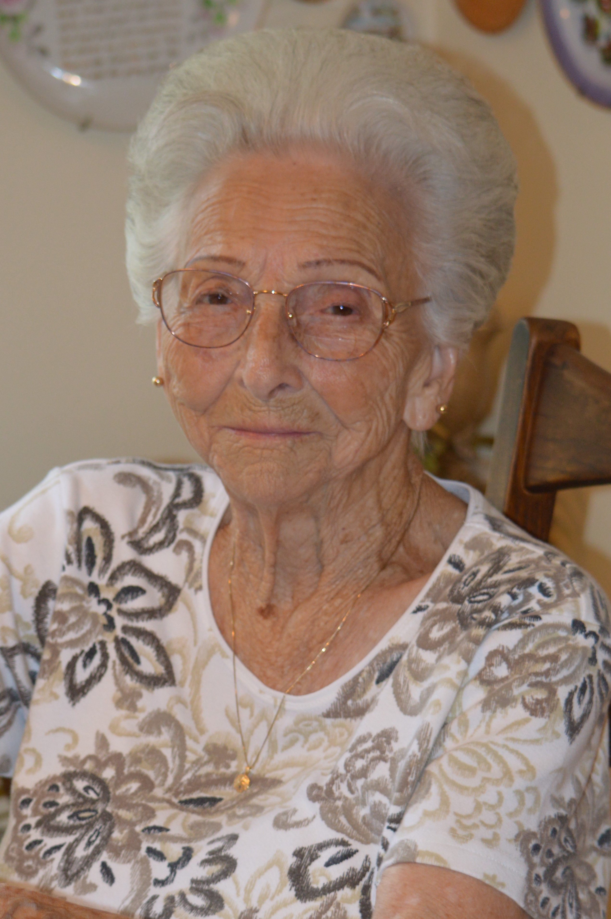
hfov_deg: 16.5
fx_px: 2104
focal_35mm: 82
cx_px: 306
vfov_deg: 24.6
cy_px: 460
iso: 640
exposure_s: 1/60
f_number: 4.5
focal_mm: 55
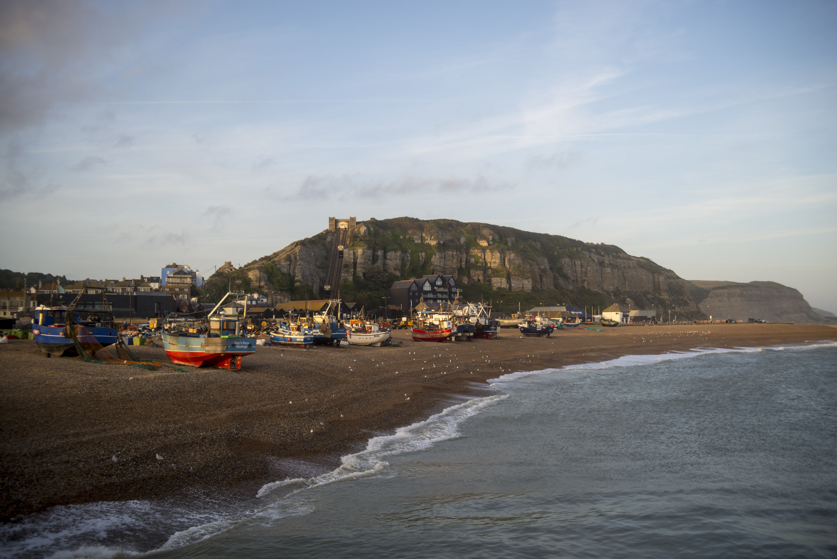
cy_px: 280
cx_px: 418
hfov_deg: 54.4
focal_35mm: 35
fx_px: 814
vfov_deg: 37.9
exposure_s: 1/160
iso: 100
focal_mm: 35
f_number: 3.5
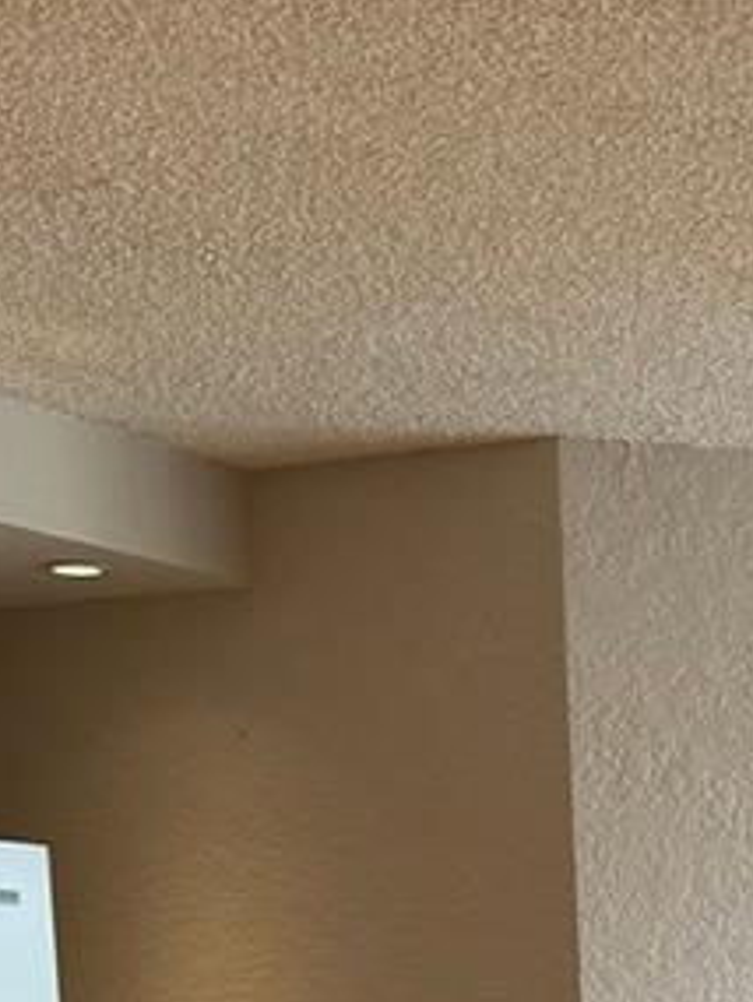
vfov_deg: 17.4
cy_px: 1512
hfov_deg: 14.2
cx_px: 936
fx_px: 2927
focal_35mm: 101
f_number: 1.78
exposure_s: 1/120
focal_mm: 6.76
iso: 200
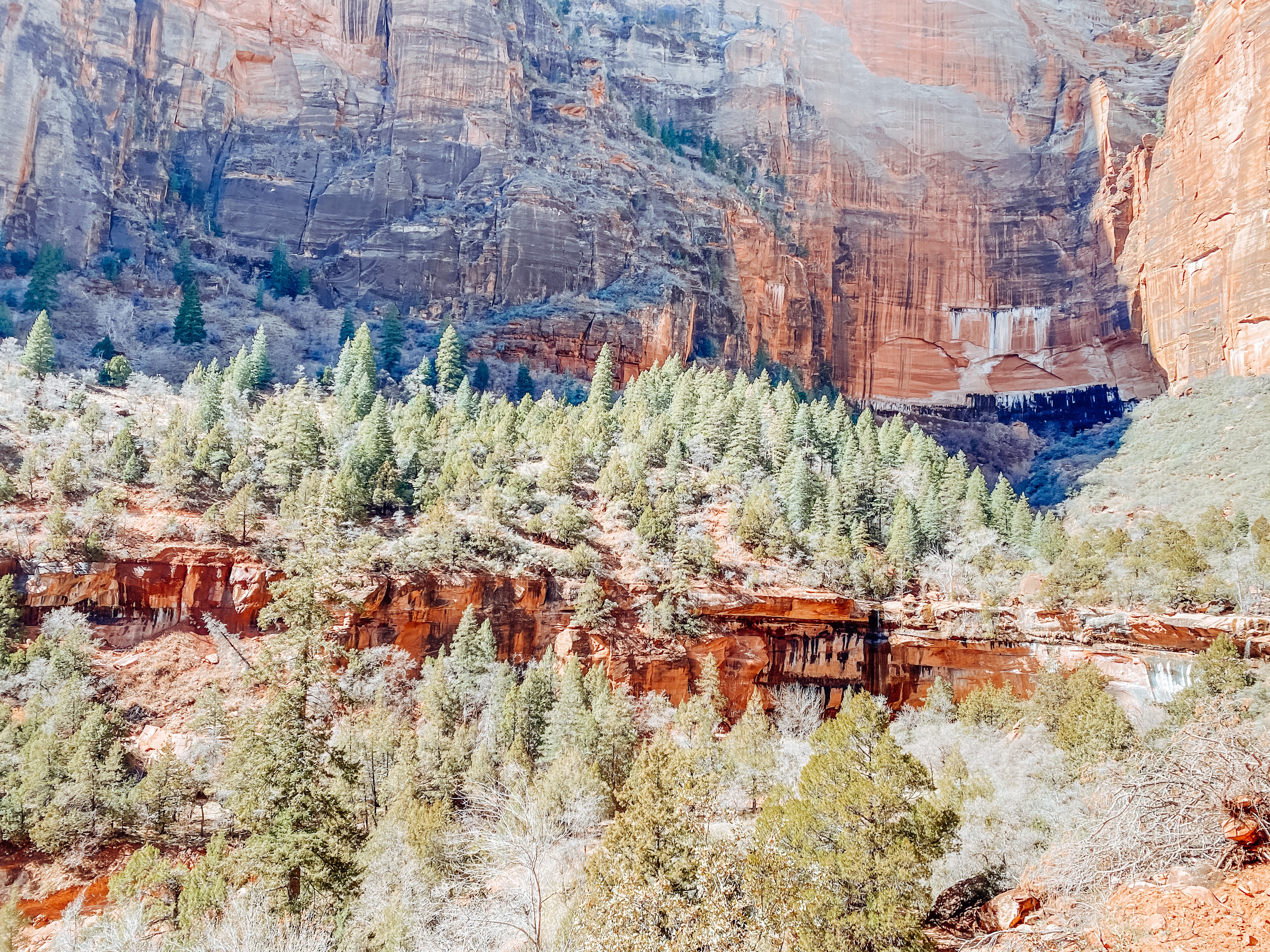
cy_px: 476
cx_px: 635
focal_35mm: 26
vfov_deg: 53.1
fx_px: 954
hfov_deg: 67.3
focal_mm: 4.25
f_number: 1.8
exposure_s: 1/550
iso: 32
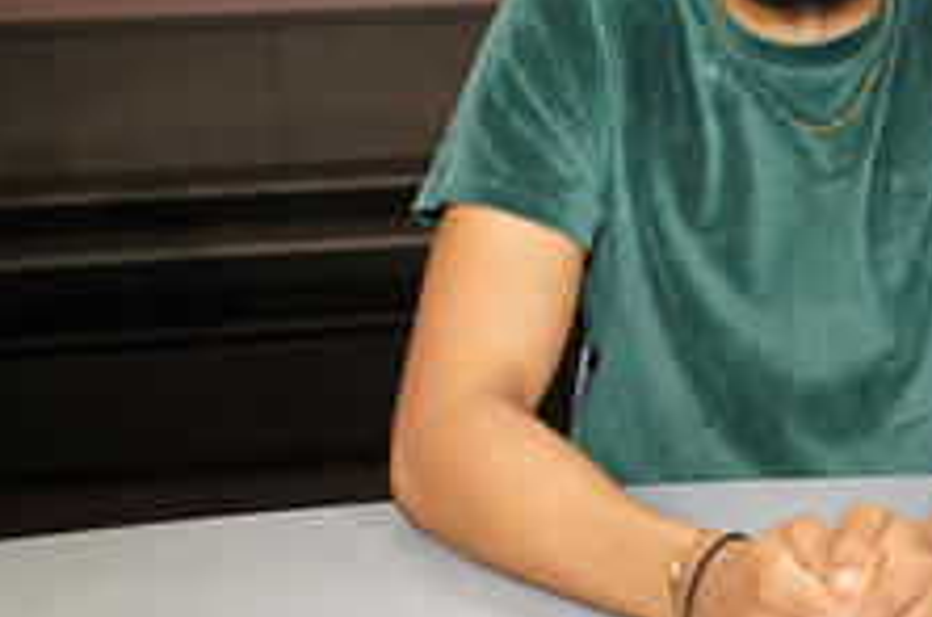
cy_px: 118
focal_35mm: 57
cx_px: 800
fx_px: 1472
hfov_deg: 33.6
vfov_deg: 23.3
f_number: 5
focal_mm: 28
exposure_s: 1/160
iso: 2000
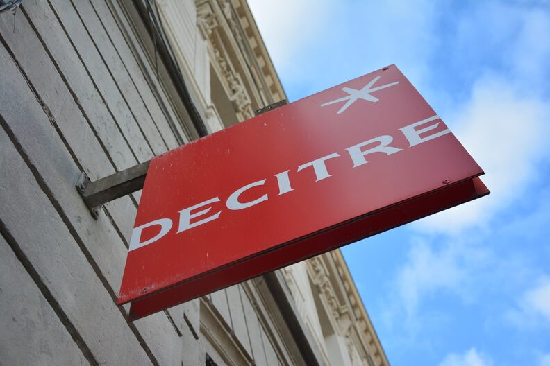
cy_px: 183
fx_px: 733
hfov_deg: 41.1
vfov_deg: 28.1
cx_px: 275
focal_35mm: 48
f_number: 4.2
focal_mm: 32
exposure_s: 1/250
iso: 125
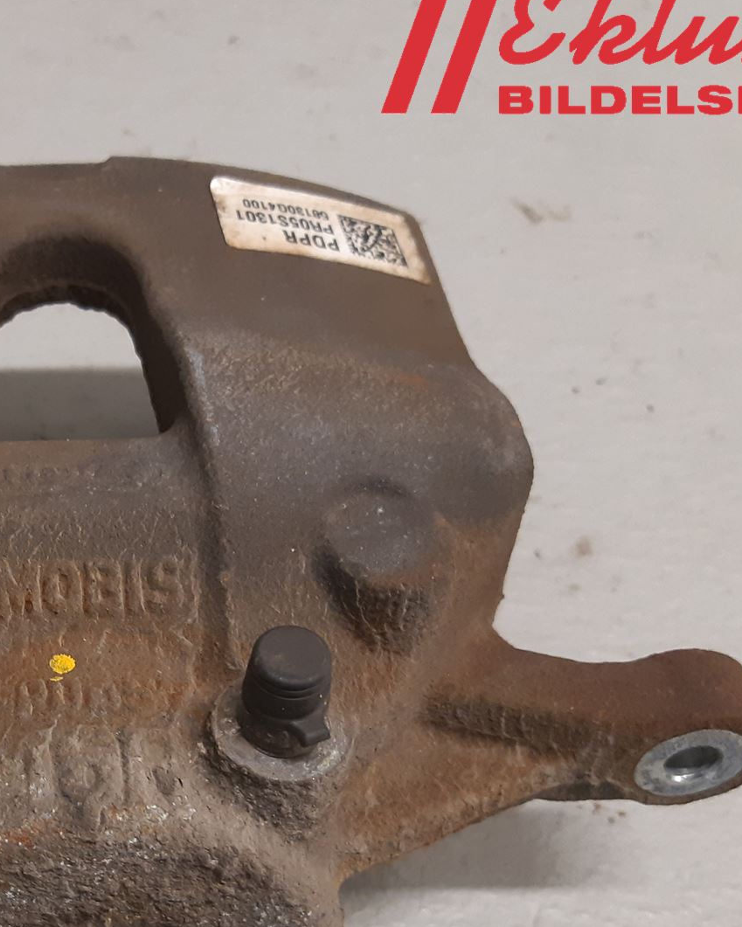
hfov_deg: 29.1
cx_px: 23
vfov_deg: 37.5
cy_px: 637
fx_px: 1345
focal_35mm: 49
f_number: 1.7
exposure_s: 1/50
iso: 200
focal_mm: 3.93
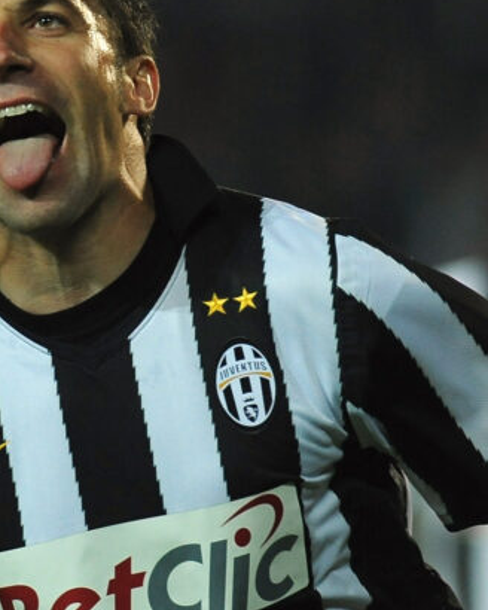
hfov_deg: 2.2
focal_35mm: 704
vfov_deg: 2.7
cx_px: 24
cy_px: 333
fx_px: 12710
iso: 2000
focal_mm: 300
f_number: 4
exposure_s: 1/1000
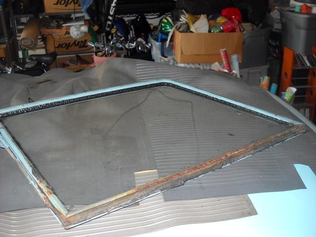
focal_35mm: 41
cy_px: 118
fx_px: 374
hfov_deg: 45.8
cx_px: 158
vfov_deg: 35.1
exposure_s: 1/30
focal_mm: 6.72
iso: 100
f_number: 3.1
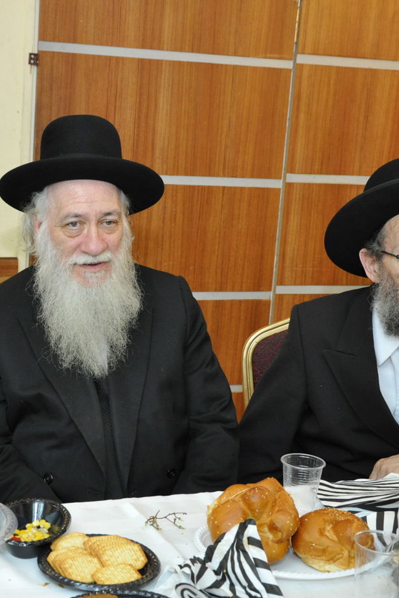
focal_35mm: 59
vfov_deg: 33.9
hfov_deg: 22.9
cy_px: 299
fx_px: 981
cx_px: 133
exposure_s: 1/60
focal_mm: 26
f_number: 5
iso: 800
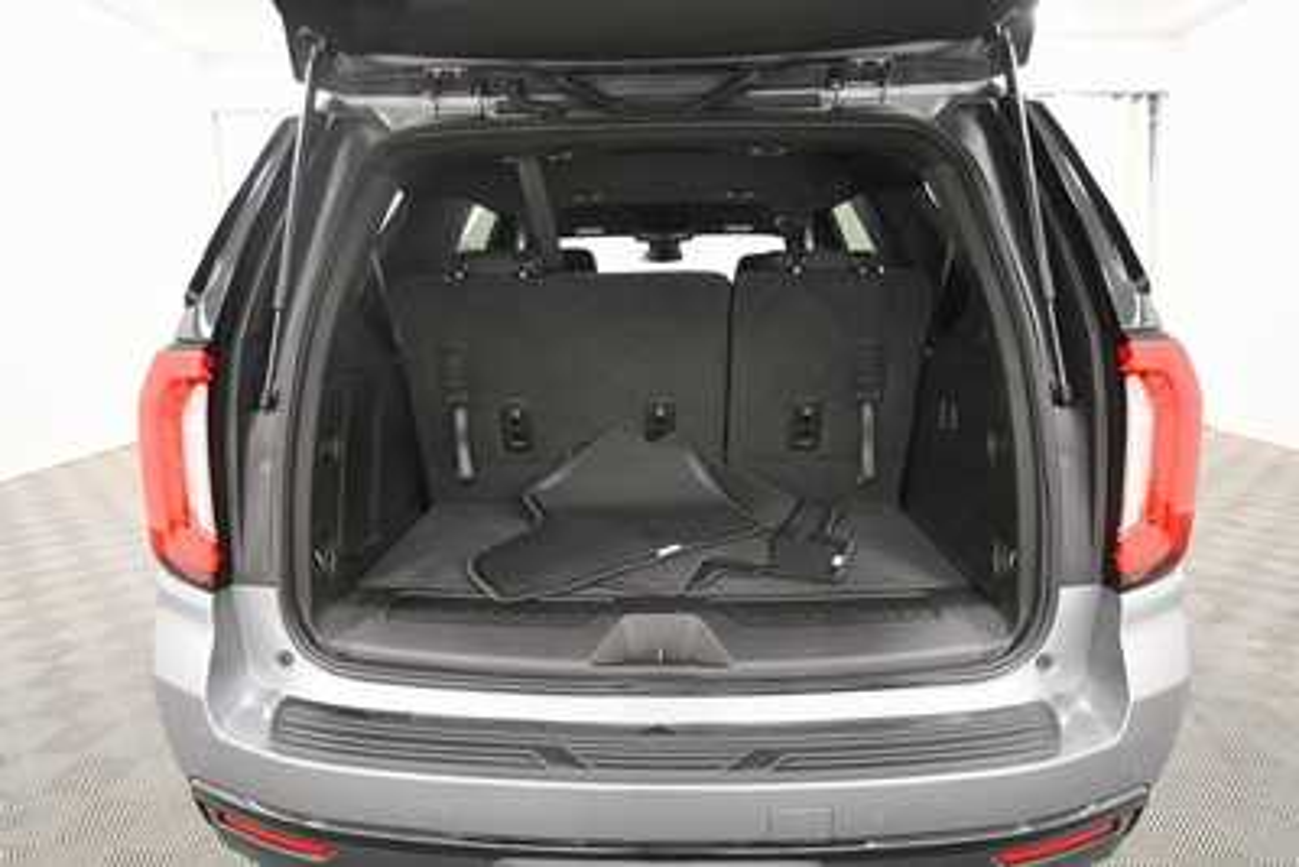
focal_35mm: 21
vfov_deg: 59.5
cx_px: 650
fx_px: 758
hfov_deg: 81.2
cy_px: 434
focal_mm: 14
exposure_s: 1/125
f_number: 5
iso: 2800
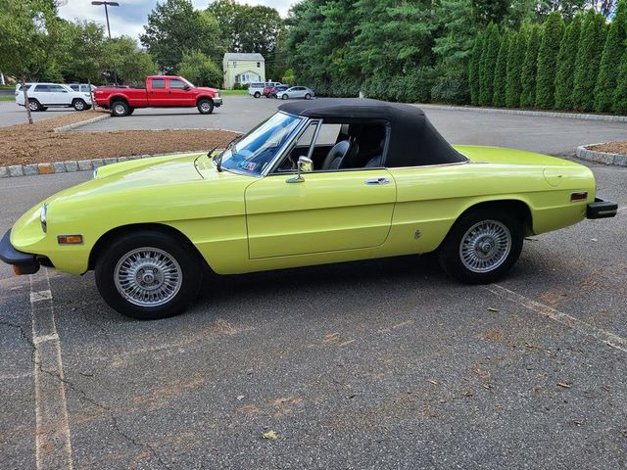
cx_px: 314
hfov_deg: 67.3
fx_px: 471
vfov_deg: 53.1
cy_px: 235
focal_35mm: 26
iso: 40
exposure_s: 1/676
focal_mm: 5.4
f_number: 1.8
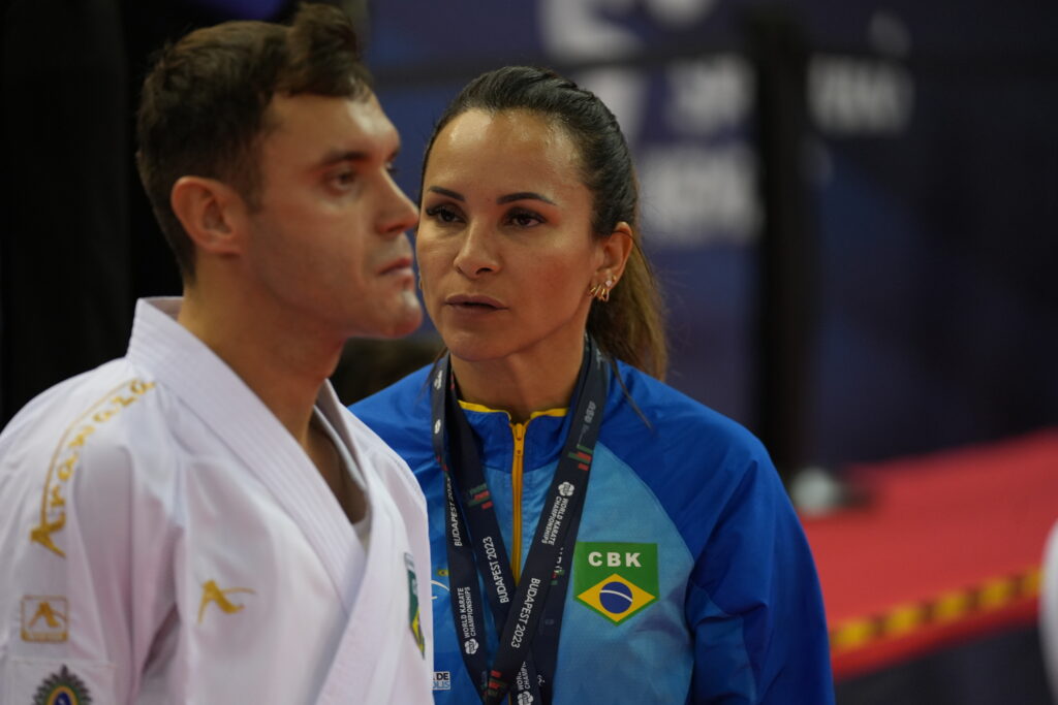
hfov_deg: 13.2
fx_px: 4556
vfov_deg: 8.9
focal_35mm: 155
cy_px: 352
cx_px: 529
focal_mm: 155
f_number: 2.8
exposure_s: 1/1250
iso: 2000
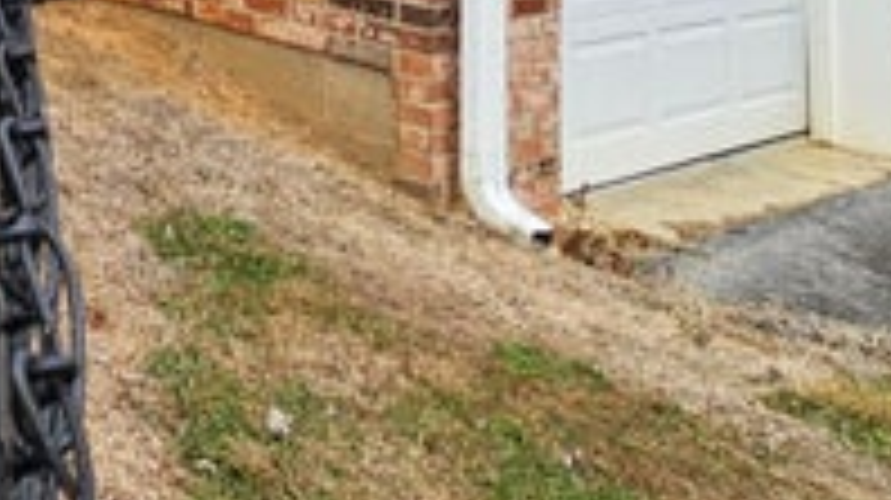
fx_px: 1440
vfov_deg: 15.7
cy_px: -495
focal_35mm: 61
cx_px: -470
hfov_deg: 25.3
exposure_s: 1/387
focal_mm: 2.2
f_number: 2.2
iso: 50
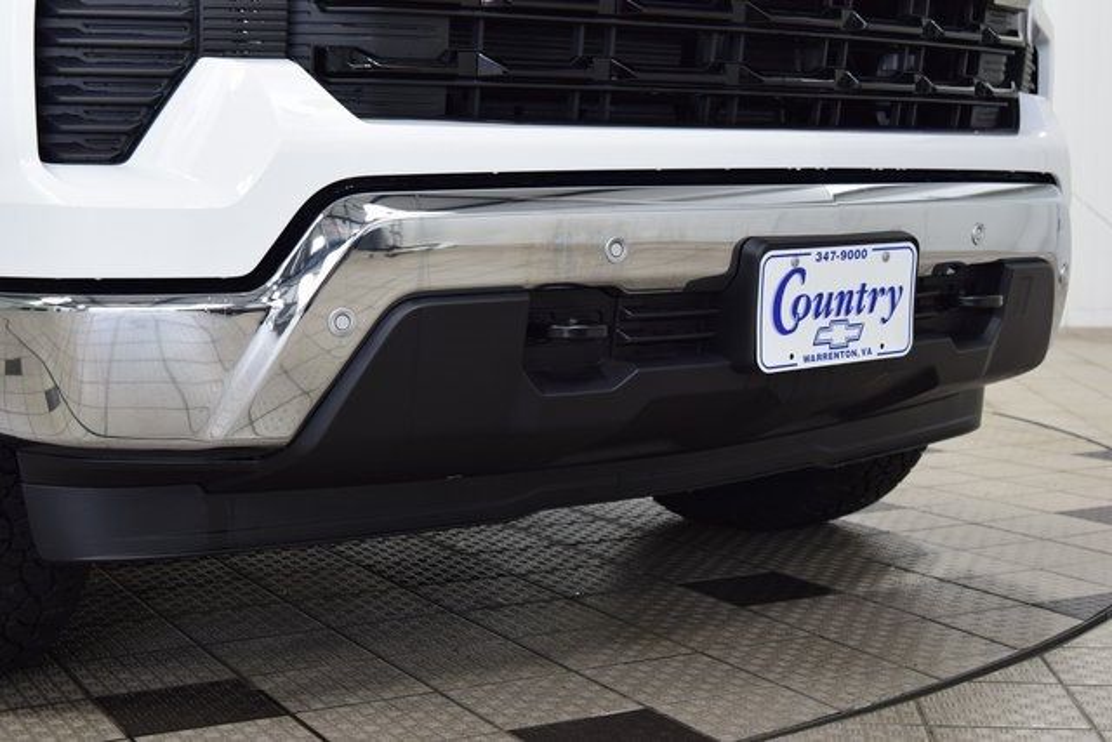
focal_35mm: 57
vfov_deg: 23.8
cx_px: 556
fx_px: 1761
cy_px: 371
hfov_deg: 35.0
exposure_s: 1/15
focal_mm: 38
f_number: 6.3
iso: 450
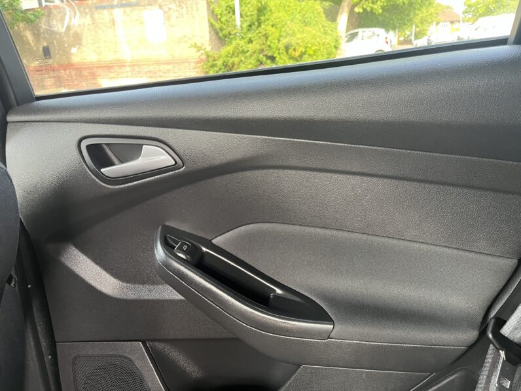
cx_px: 260
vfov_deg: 53.1
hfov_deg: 67.3
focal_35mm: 26
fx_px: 391
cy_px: 196
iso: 250
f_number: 1.6
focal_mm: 5.1
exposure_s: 1/60
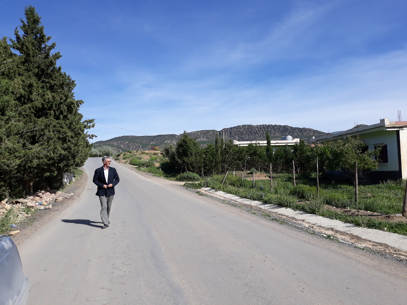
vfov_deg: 51.4
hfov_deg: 65.3
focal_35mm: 27
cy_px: 152
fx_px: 317
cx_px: 204
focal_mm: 3.71
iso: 40
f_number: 1.7
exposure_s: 1/2151
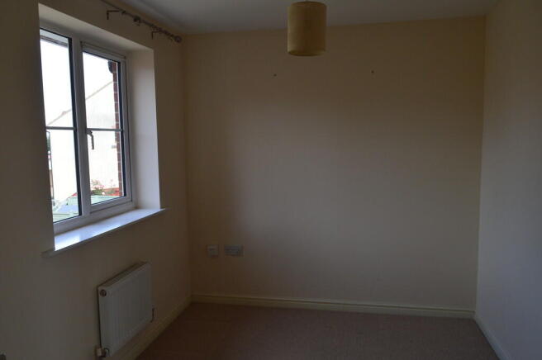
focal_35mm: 27
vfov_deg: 47.8
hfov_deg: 67.4
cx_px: 271
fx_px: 406
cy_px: 180
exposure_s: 1/200
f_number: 10
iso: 400
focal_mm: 18
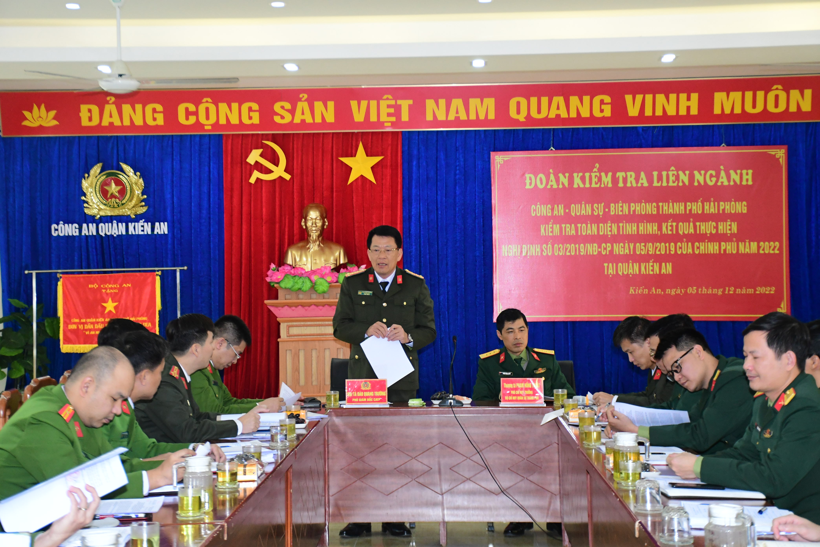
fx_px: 1640
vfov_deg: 18.9
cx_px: 410
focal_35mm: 72
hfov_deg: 28.1
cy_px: 274
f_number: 4.5
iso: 2500
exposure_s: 1/200
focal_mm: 48
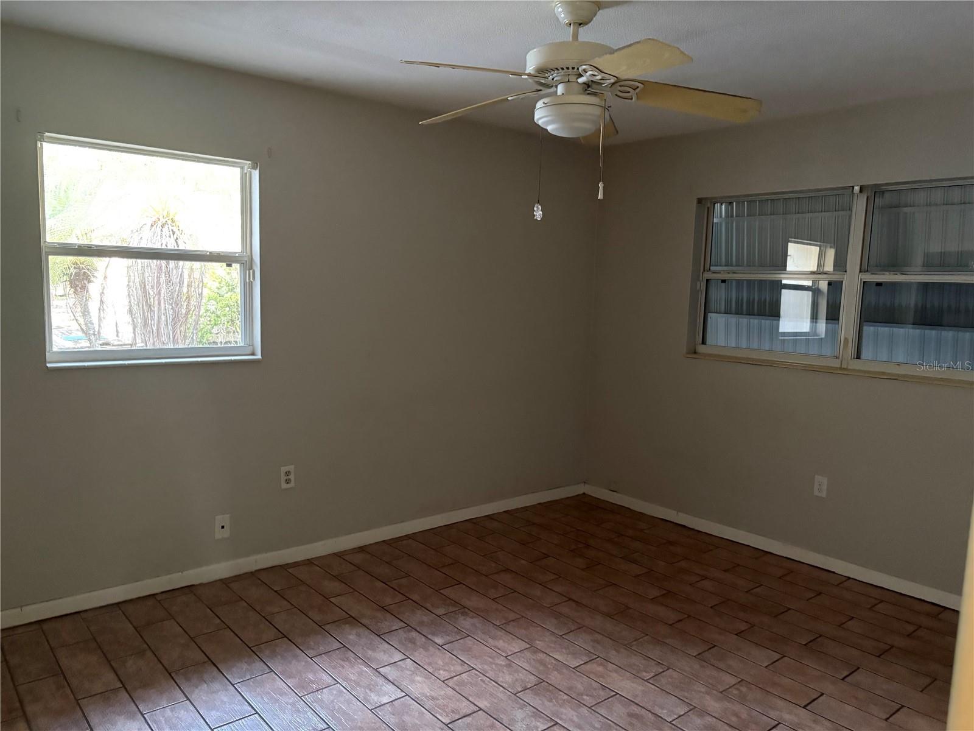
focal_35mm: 26
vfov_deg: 53.1
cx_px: 487
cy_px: 366
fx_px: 732
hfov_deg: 67.3
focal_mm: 5.96
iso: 640
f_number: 1.6
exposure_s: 1/30
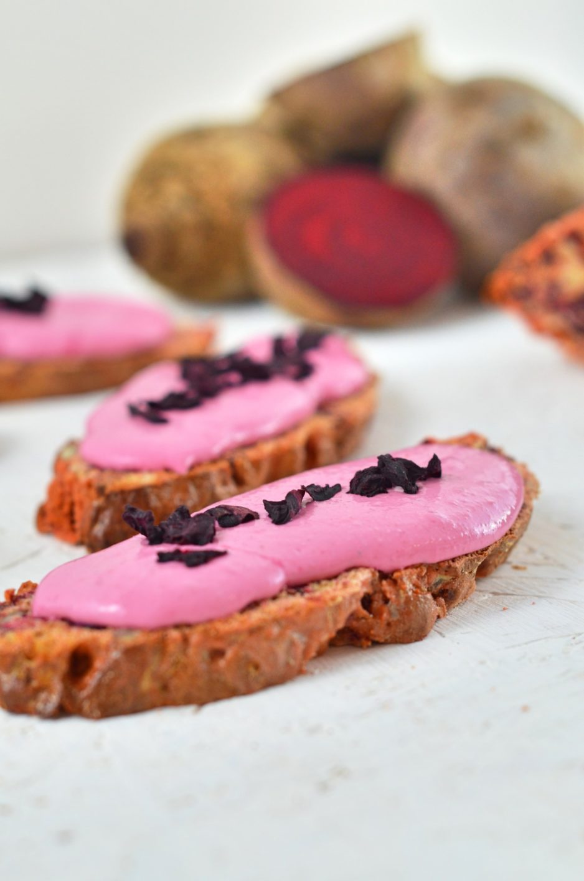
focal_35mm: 75
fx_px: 1833
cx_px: 292
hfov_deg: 18.1
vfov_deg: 27.0
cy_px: 440
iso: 400
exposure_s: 1/80
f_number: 4.5
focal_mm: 50
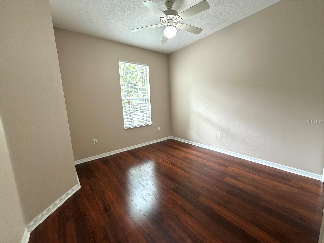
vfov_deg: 85.7
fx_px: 131
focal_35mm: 14
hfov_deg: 102.1
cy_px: 122
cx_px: 162
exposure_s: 1/110
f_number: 2.2
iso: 320
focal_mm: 2.22
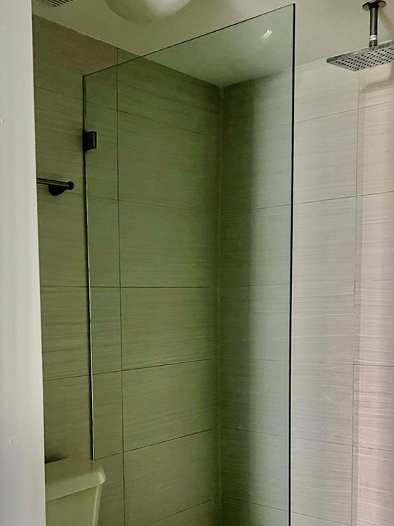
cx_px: 139
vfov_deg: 43.2
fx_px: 653
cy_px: 355
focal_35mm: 43
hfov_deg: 33.4
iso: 400
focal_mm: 5.7
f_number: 1.5
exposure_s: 1/60
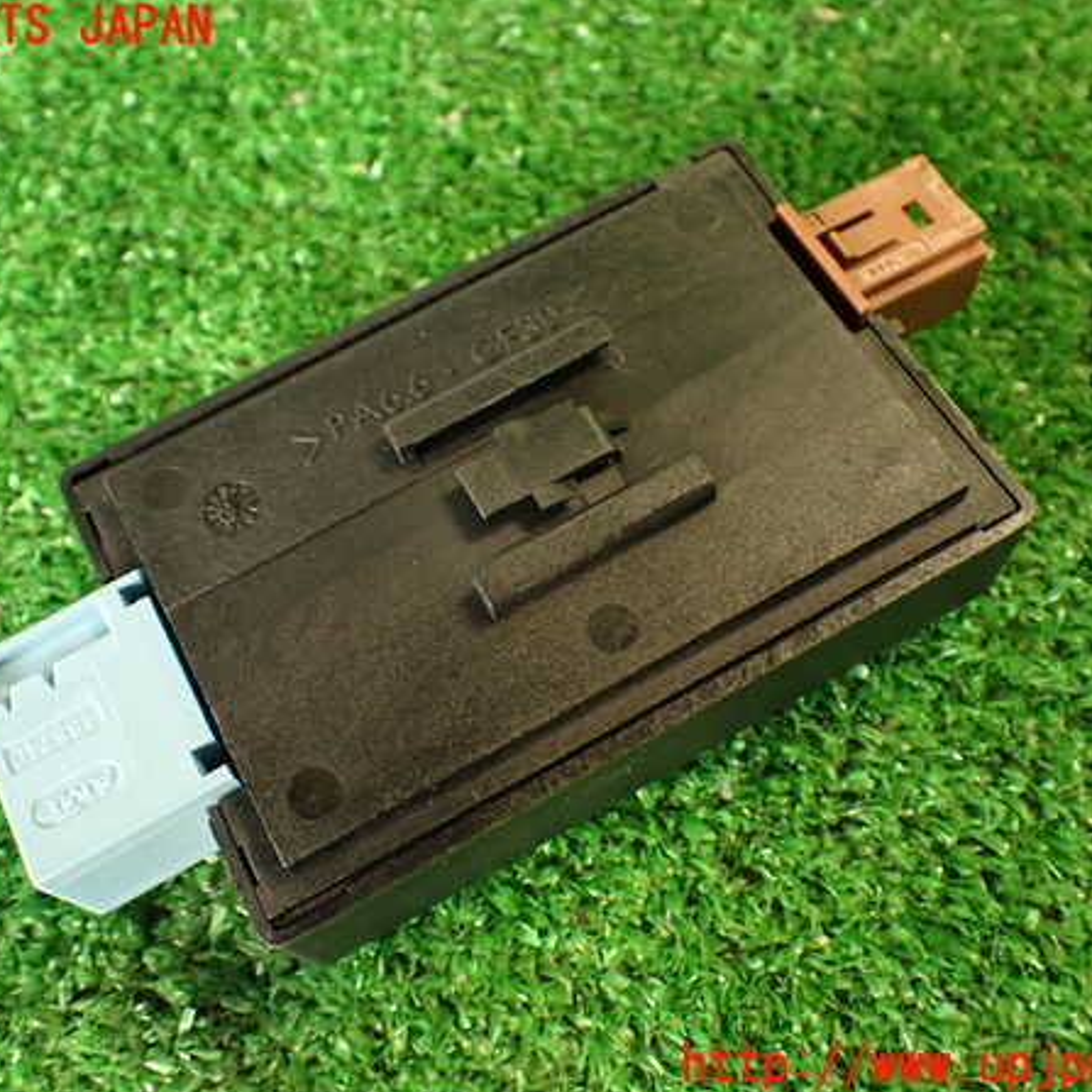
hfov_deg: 43.8
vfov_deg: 43.9
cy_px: 547
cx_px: 501
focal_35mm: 38
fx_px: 1356
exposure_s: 1/30
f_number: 2.4
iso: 500
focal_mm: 5.79
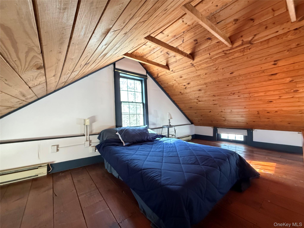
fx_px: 123
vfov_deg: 85.7
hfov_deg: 102.1
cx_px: 152
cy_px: 114
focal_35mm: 14
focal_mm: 2.22
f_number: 2.2
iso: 640
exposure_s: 1/60
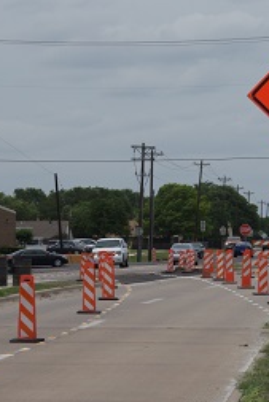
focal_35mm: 186
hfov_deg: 7.4
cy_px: 176
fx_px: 2082
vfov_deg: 11.0
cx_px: 140
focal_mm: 70
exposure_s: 1/250
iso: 100
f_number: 13
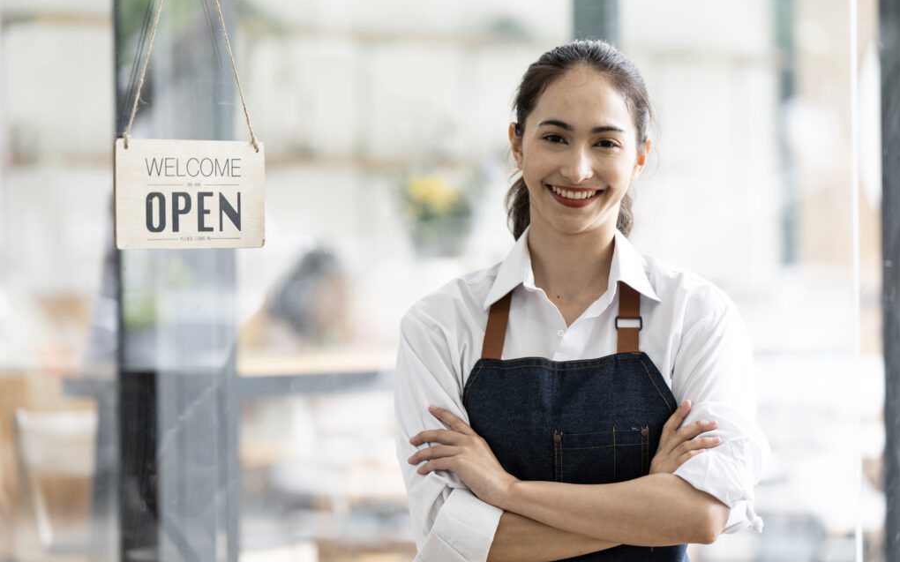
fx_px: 3163
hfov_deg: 16.2
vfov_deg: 10.2
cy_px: 285
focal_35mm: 129
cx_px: 451
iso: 320
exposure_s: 1/100
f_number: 2.8
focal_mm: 126
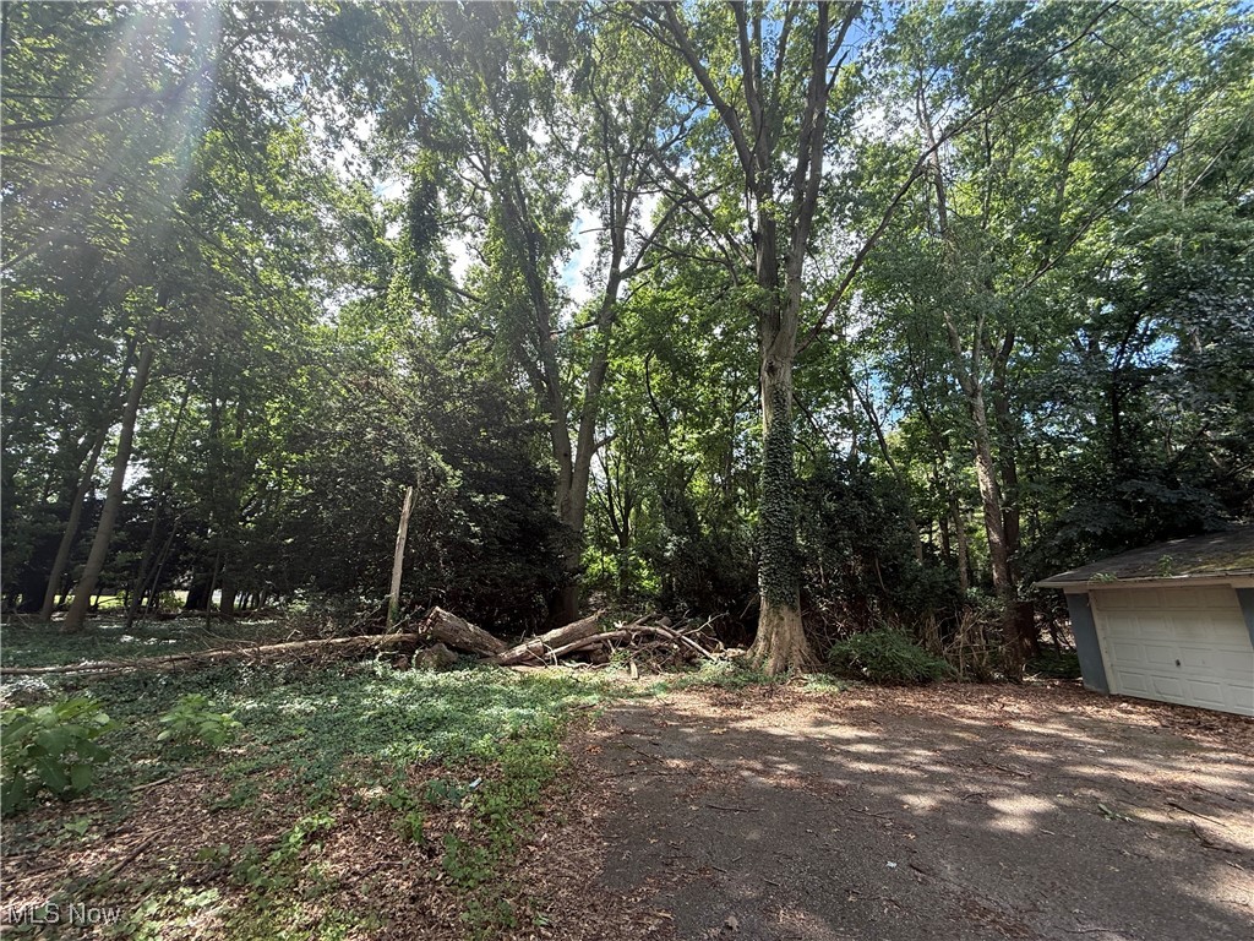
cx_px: 627
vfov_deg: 85.7
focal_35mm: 14
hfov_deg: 102.1
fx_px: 507
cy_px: 470
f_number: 2.2
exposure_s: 1/222
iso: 64
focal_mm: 2.22
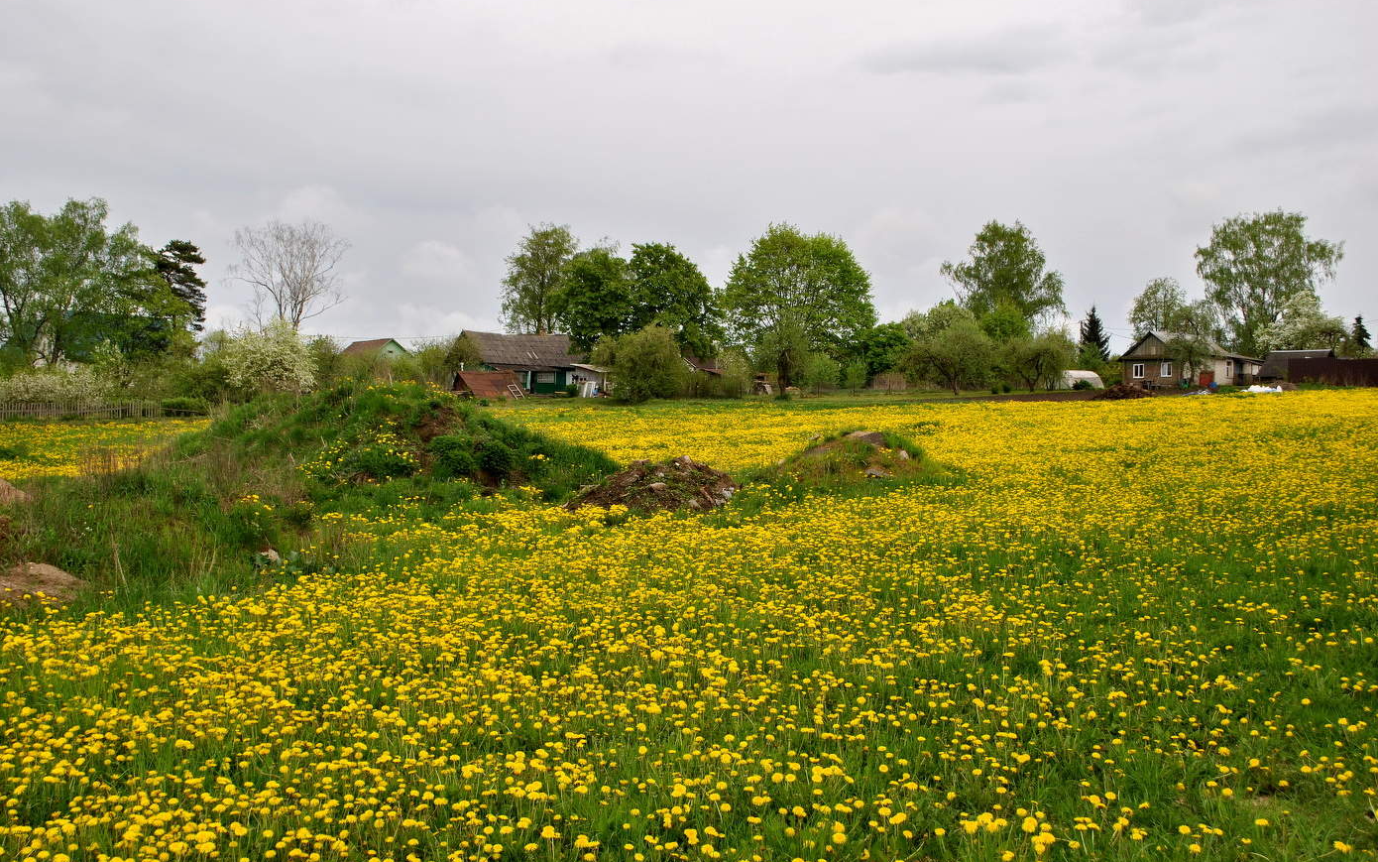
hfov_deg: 52.7
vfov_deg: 34.4
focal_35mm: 37
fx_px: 1390
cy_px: 418
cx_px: 693
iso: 100
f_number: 7.1
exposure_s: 1/200
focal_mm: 24
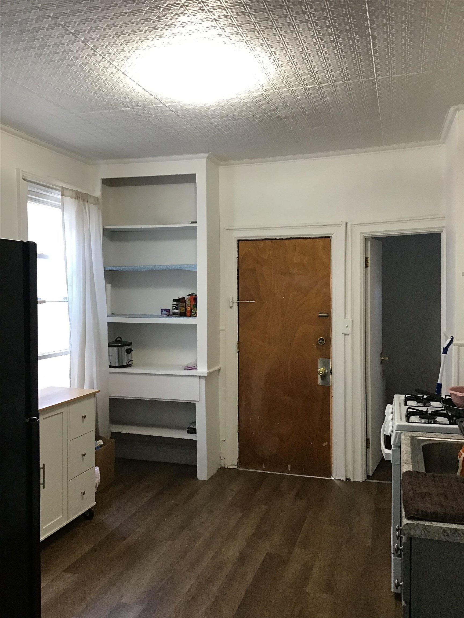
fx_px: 554
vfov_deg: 58.4
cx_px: 232
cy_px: 309
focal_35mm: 31
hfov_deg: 45.4
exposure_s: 1/30
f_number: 2.4
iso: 80
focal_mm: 3.3
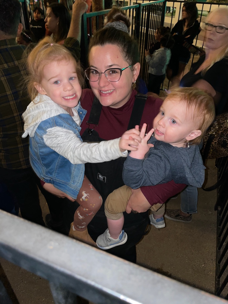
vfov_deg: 67.3
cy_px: 152
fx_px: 228
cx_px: 114
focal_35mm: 26
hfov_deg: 53.1
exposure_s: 1/4
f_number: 1.6
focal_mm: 4.2
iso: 40
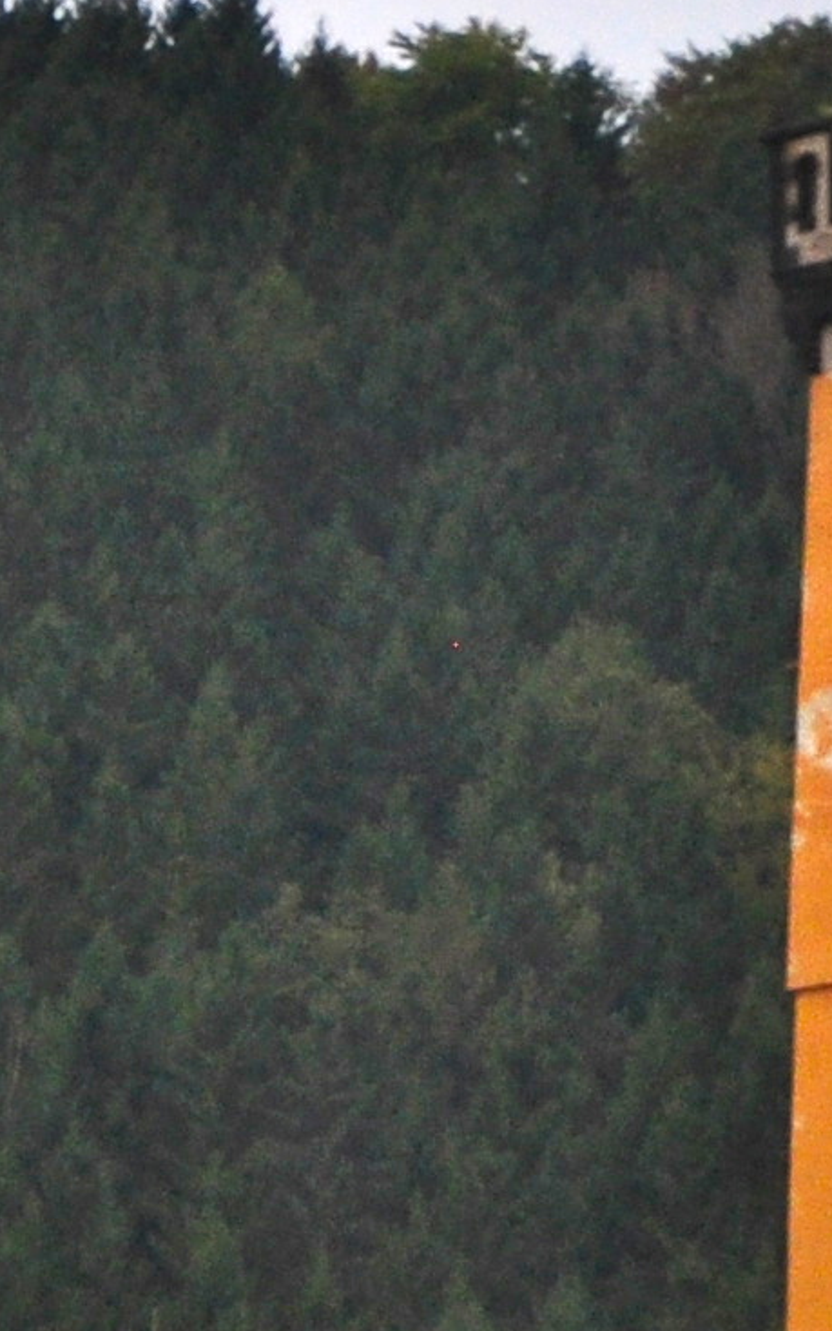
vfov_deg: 2.9
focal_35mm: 714
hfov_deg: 1.8
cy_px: 1552
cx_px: 2248
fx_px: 25893
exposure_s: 1/250
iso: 400
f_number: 5.3
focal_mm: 80
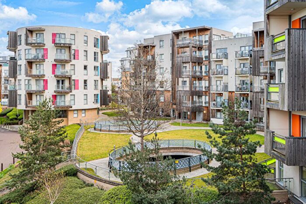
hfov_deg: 54.4
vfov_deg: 37.9
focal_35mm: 35
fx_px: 298
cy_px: 102
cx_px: 153
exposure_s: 1/320
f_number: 8
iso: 400
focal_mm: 35
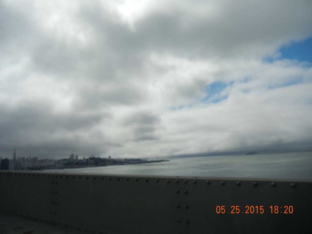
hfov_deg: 60.0
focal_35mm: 30
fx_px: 270
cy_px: 117
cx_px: 156
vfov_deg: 46.8
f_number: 7
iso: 160
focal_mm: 5.4
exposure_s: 1/1437
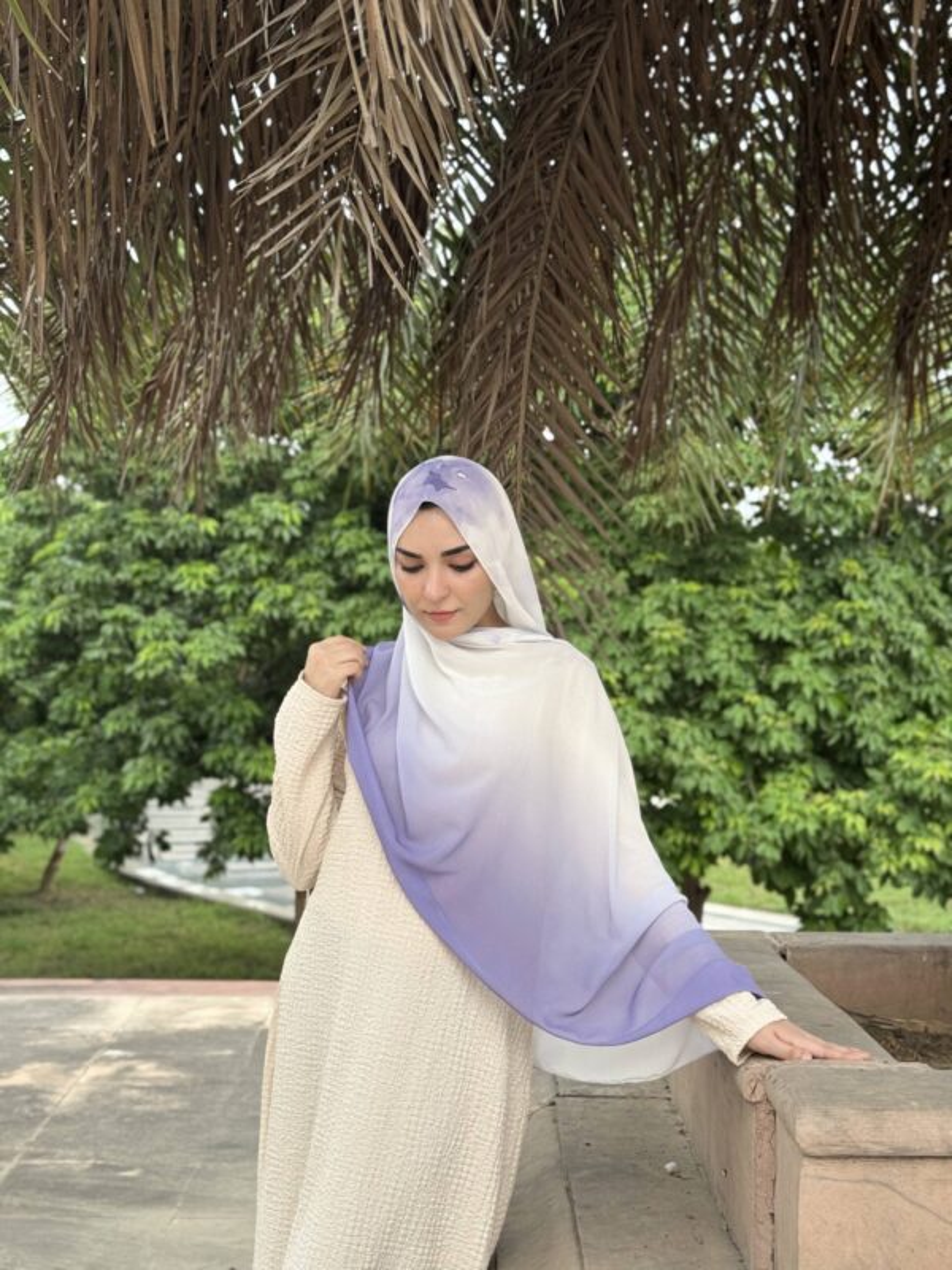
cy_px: 635
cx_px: 476
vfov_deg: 39.7
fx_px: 1760
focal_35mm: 48
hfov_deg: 30.3
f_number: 1.78
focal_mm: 6.76
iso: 64
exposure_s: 1/349
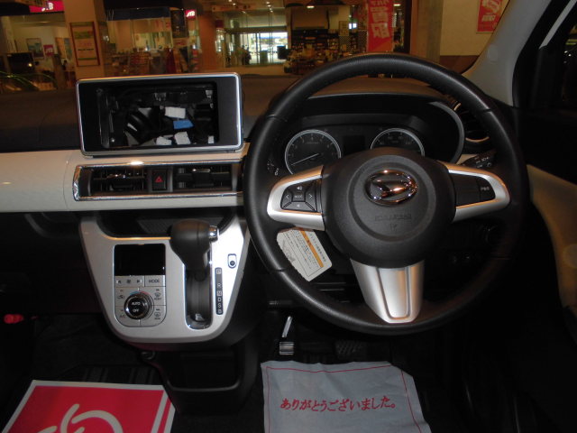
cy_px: 216
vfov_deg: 53.1
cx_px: 288
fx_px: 433
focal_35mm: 26
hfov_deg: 67.3
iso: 100
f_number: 3.5
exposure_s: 1/60
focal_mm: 4.6
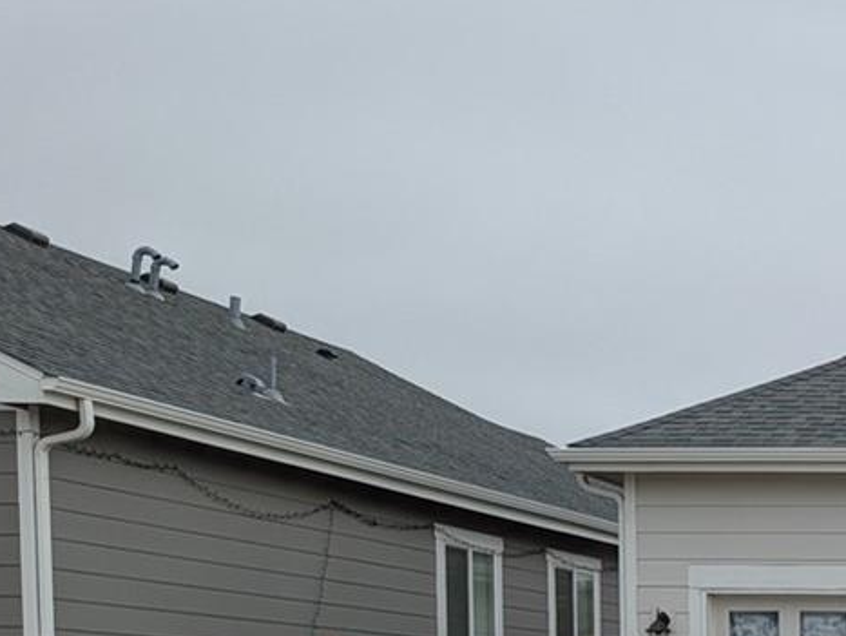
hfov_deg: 19.5
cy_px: 815
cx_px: 1395
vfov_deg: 17.0
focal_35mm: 82
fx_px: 2006
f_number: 1.68
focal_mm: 6.9
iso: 23
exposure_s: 1/286
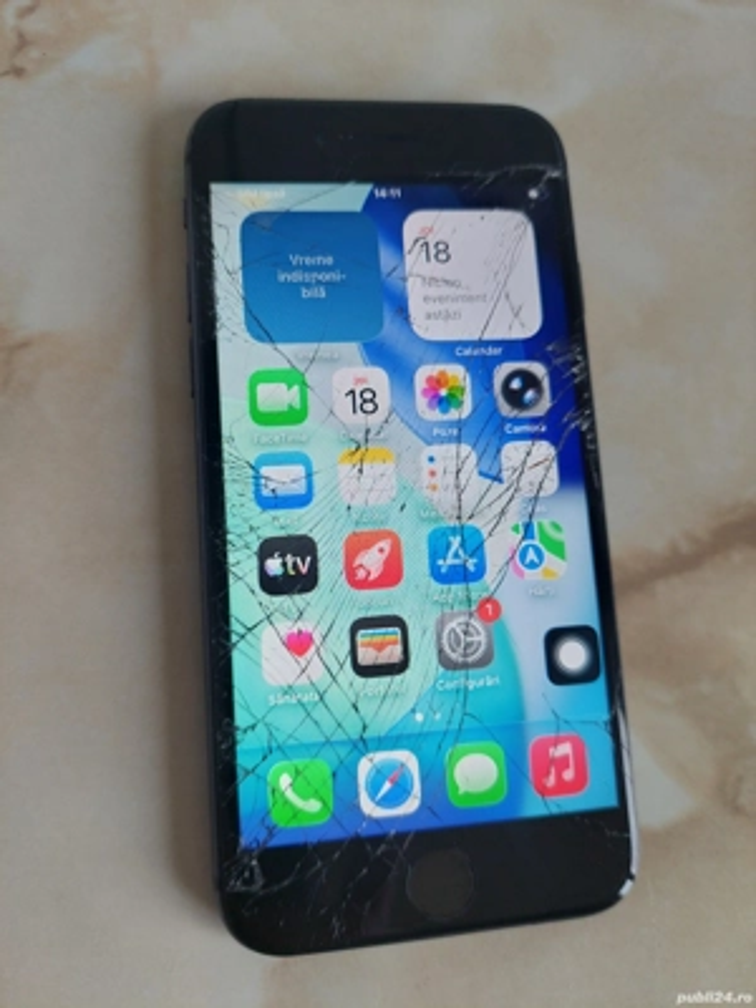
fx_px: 699
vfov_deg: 71.6
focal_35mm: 24
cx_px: 378
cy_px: 504
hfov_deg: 56.8
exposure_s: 1/120
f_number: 1.8
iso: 64
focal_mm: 5.23
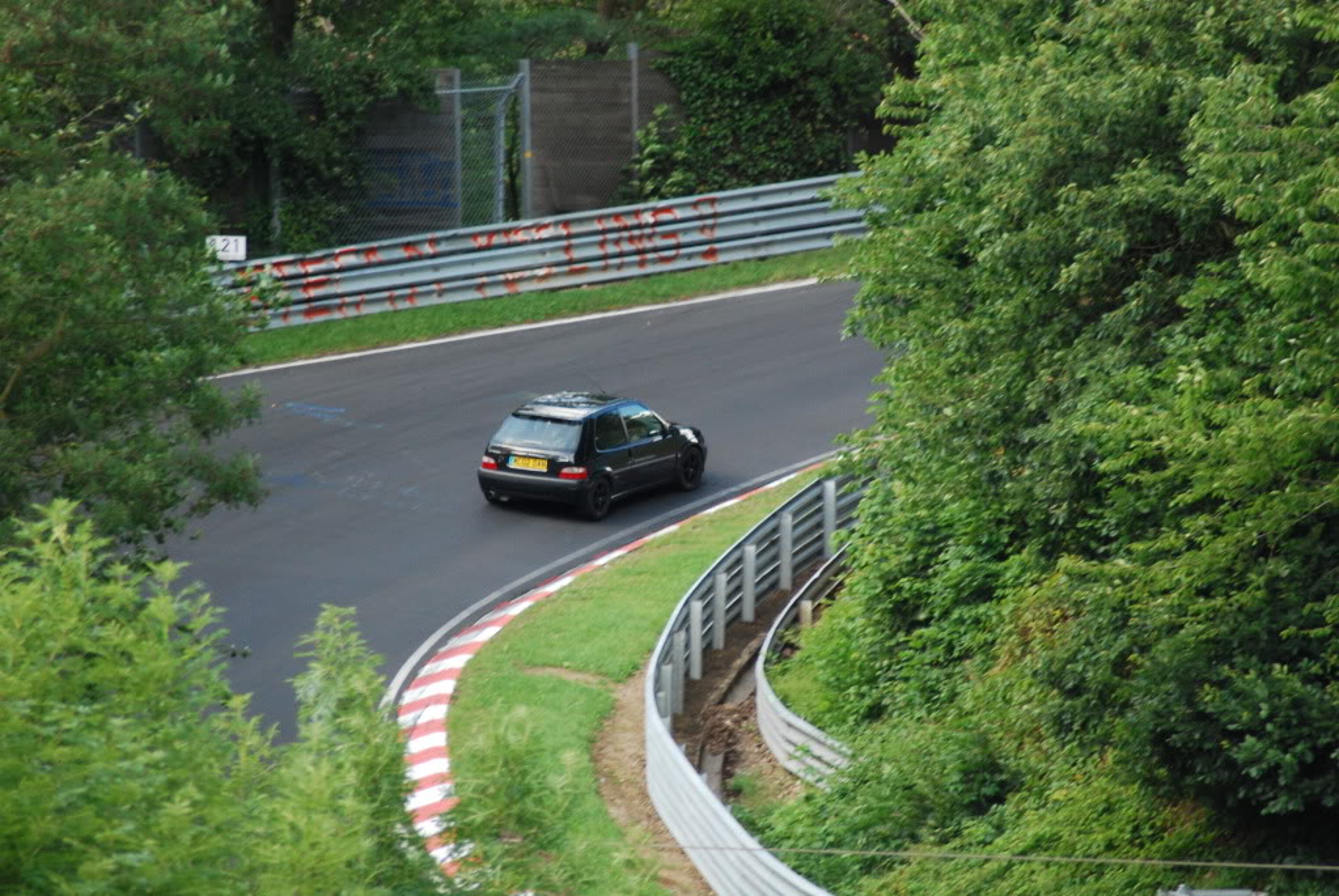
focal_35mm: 450
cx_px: 670
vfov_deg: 3.1
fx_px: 16759
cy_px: 448
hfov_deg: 4.6
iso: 800
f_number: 5.6
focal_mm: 300
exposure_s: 1/400
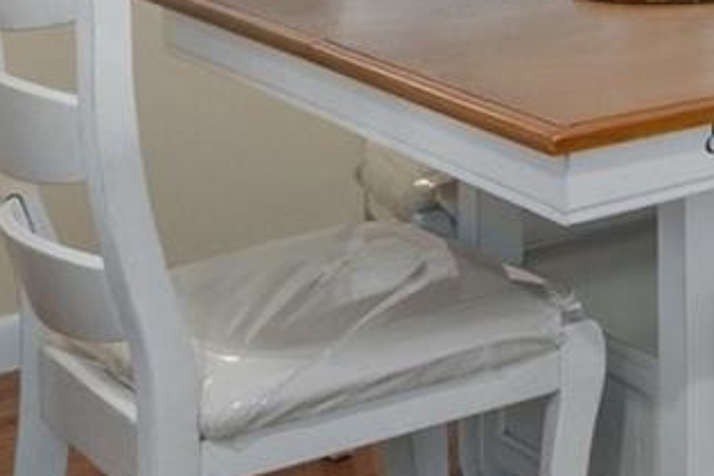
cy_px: -309
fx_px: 1806
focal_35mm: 91
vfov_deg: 13.8
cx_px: 1442
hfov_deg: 16.7
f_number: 8
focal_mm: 18
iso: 320
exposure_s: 1/5
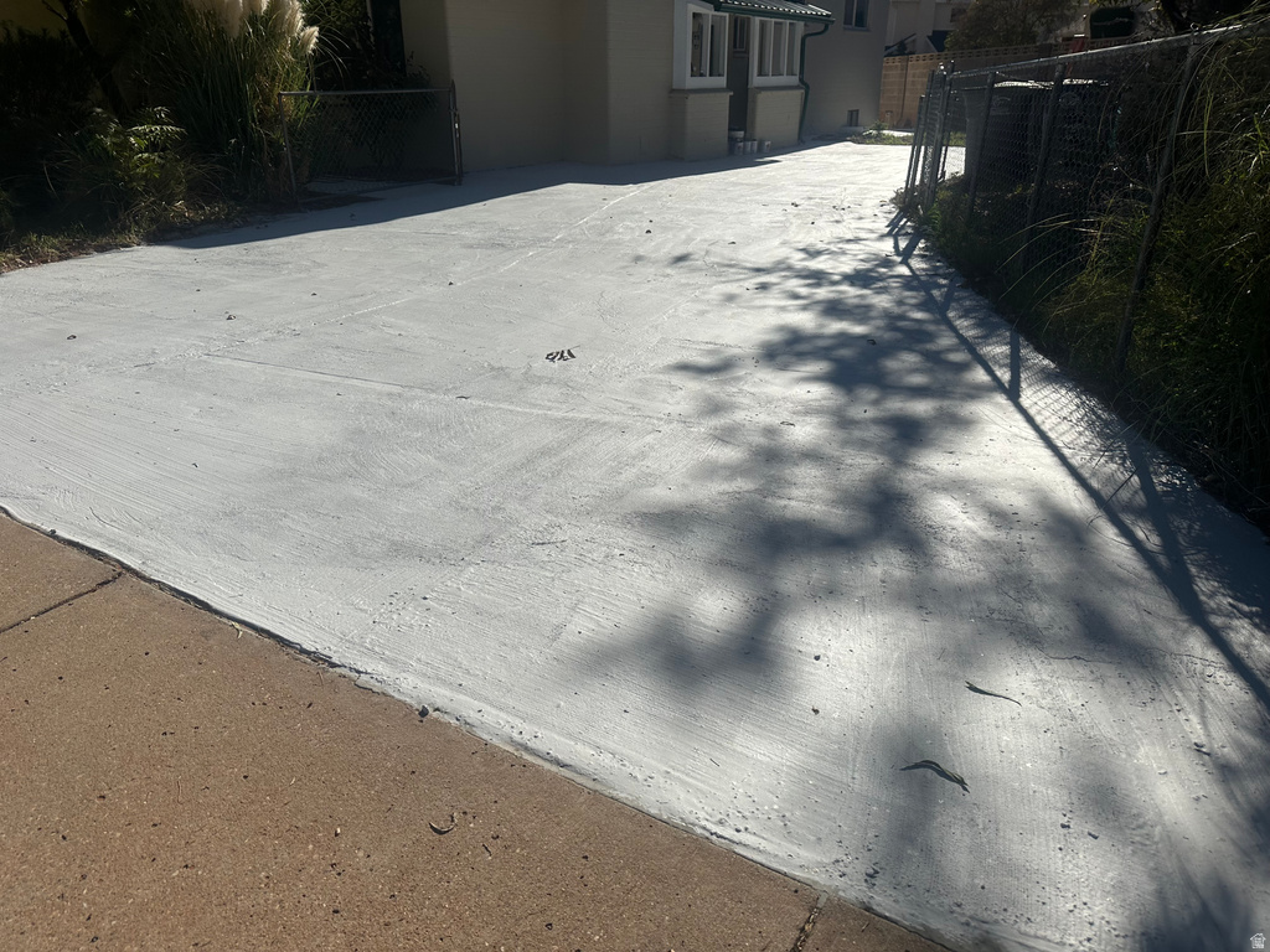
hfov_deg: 71.6
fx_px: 881
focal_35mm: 24
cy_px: 476
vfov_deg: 56.8
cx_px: 635
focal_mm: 6.86
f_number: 1.78
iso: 80
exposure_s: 1/10753
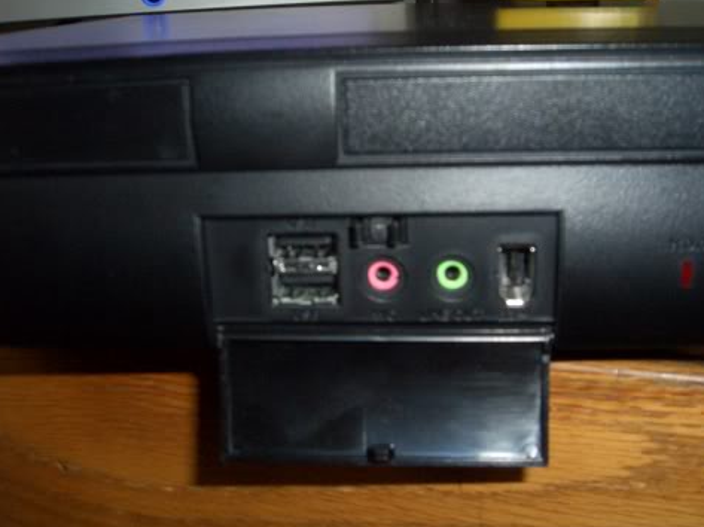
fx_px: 793
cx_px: 368
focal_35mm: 39
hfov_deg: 47.9
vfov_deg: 36.8
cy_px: 253
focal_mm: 4.8
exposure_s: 1/40
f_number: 4
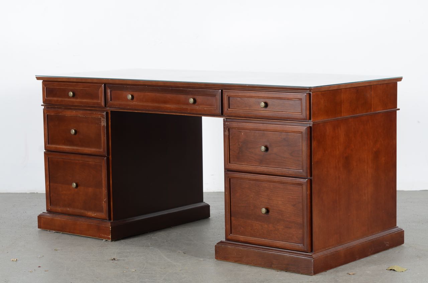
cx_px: 214
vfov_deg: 15.1
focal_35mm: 90
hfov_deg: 22.7
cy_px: 142
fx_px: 1068
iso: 100
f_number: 8
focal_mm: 60
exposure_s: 1/125
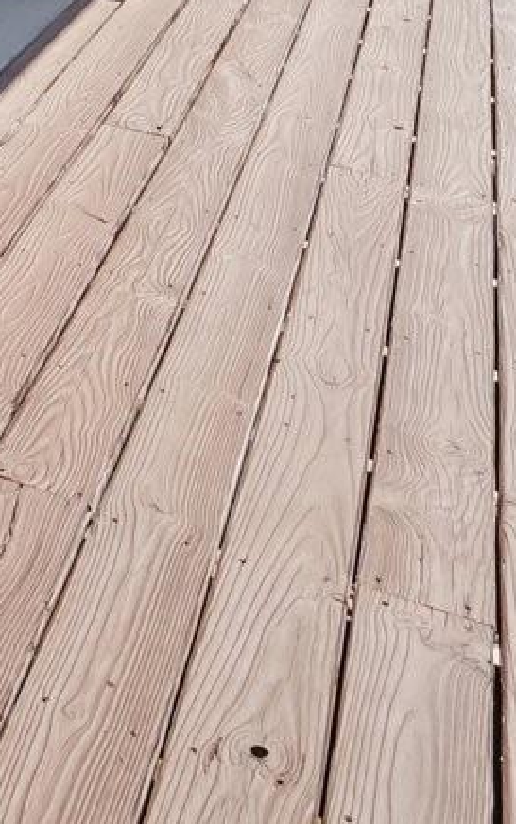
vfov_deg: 24.3
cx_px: -671
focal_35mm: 67
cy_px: -392
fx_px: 1506
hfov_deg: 14.2
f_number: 8
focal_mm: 14
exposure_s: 1/1250
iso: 500
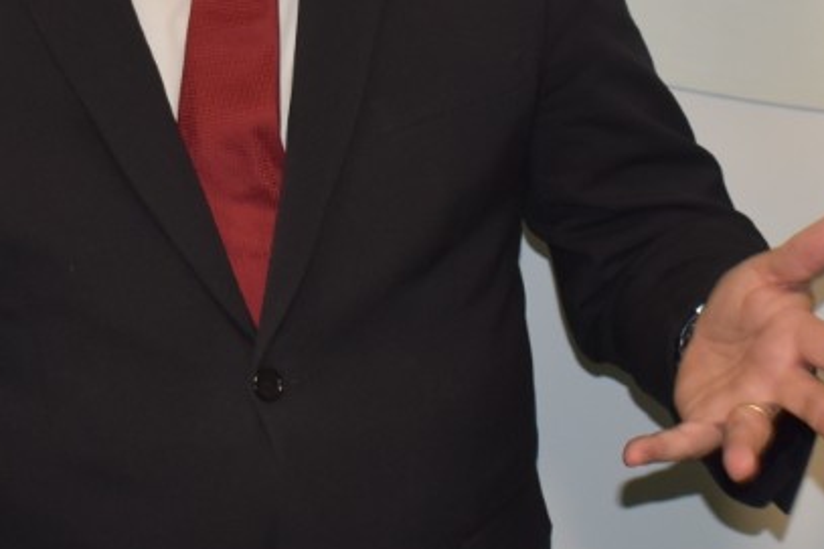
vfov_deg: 11.4
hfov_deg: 17.2
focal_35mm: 119
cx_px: 324
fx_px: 2723
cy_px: -4
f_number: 5
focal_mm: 28
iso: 800
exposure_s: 1/100
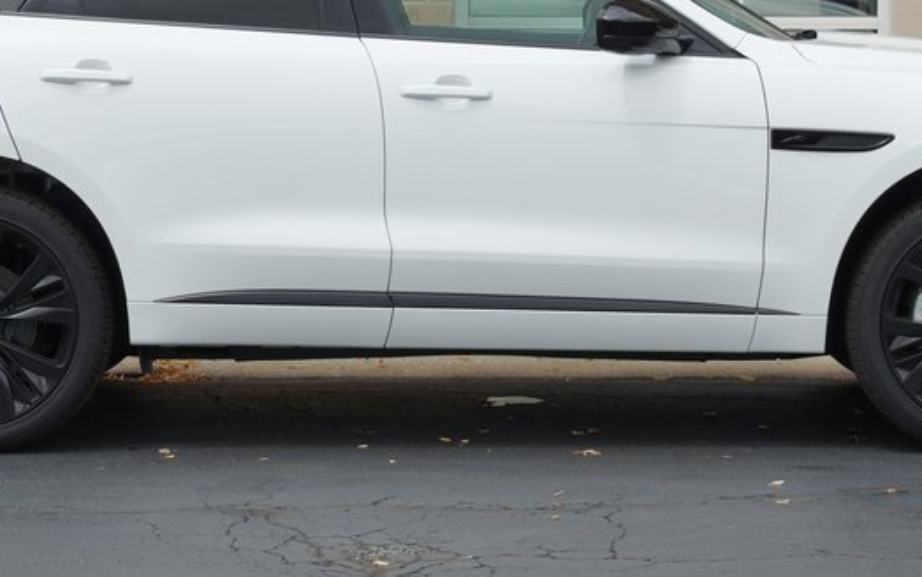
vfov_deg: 9.2
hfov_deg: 14.6
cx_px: 470
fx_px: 3595
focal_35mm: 143
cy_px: 119
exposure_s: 1/320
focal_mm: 48
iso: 100
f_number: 8
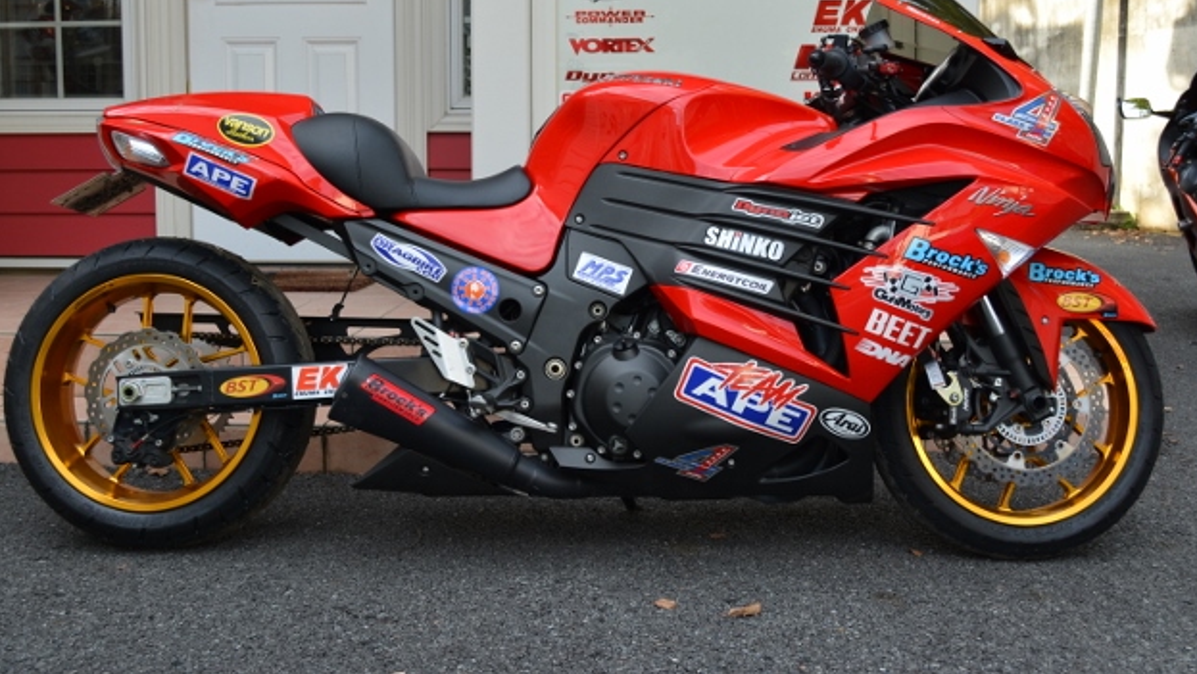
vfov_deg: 28.3
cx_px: 607
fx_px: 1334
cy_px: 282
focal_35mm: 42
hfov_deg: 48.3
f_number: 5.6
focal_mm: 26
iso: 320
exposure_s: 1/125
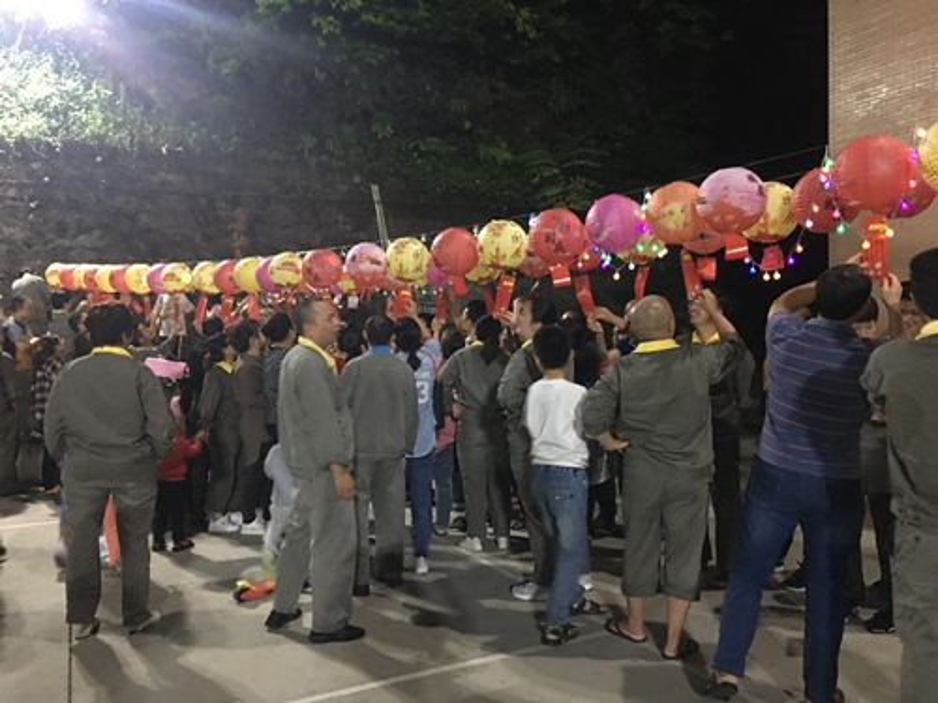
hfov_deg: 61.7
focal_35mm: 29
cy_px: 352
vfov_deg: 48.2
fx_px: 786
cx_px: 469
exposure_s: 1/4
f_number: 2.2
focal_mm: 4.15
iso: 80
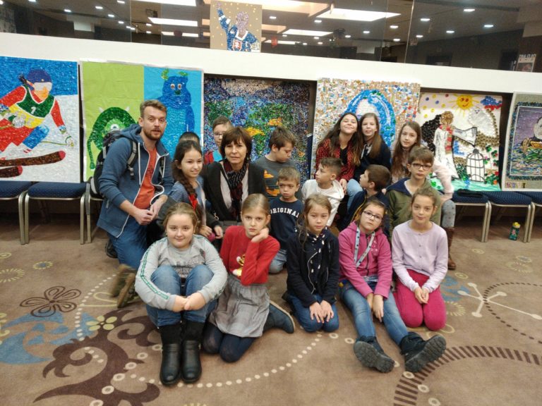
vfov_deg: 53.1
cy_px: 203
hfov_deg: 67.3
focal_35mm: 26
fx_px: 407
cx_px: 271
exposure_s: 1/20
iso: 400
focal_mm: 3.82
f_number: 2.2
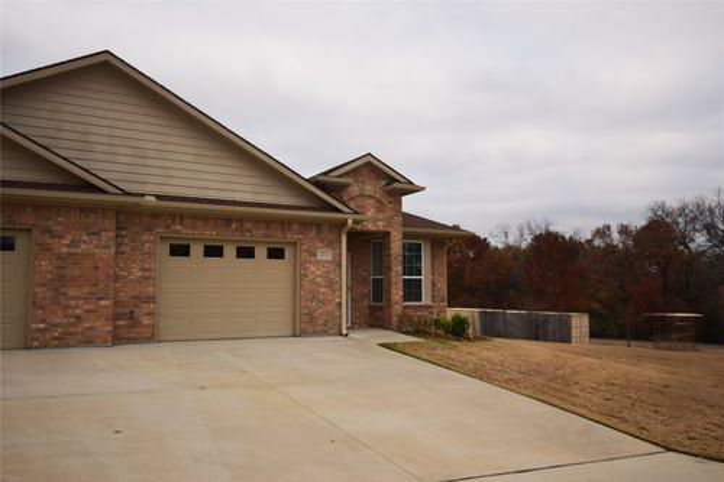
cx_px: 362
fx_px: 603
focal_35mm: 30
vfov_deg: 43.6
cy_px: 241
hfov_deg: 61.9
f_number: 5.6
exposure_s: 1/250
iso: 200
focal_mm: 20
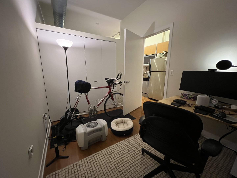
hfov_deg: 106.2
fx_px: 89
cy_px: 89
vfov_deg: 89.9
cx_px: 118
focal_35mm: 13
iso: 1000
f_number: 1.8
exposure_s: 1/44
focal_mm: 1.57
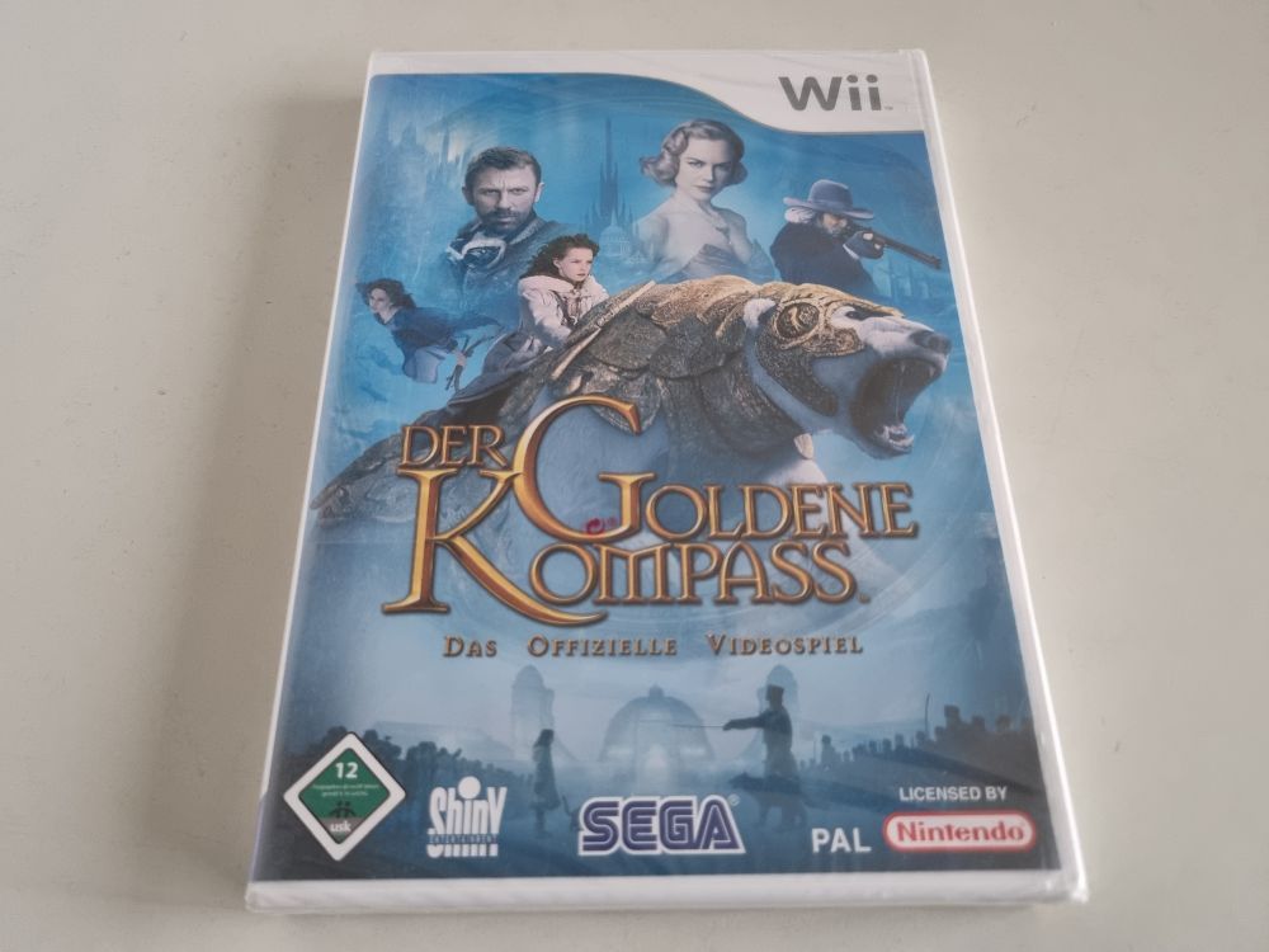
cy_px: 476
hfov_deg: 67.3
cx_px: 634
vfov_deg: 53.1
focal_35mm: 26
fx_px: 953
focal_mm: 5.4
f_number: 1.8
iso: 500
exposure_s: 1/50
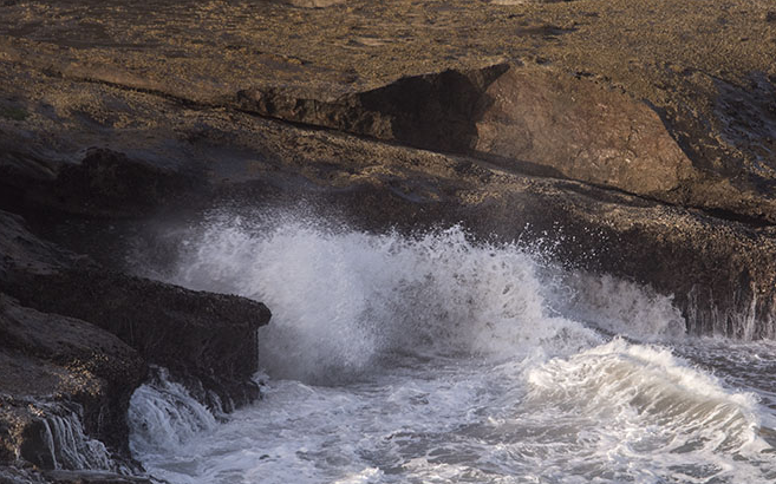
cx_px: 553
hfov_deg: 6.3
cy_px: 288
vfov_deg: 3.9
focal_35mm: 334
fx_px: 7061
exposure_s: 1/125
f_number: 11
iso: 400
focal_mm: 210
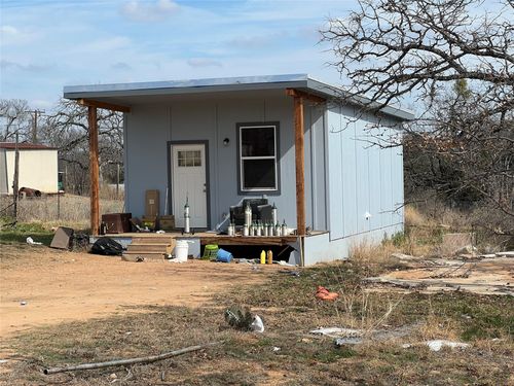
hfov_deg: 25.3
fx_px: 1143
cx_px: 257
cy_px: 193
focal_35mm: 77
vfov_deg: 19.1
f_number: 2.8
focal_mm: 9
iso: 32
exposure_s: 1/903
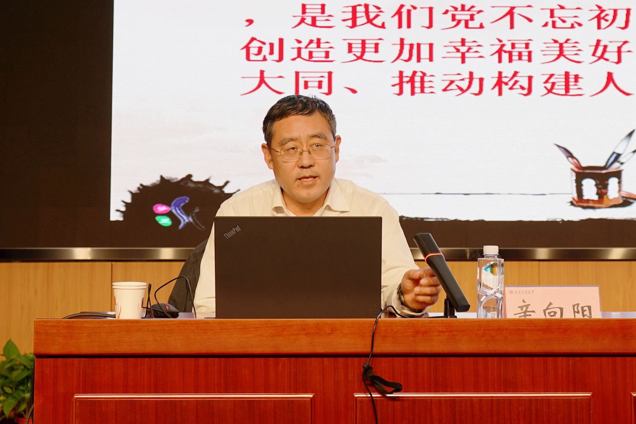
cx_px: 318
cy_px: 212
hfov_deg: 54.4
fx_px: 618
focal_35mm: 35
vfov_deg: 37.9
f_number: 3.5
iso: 100
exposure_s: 1/60
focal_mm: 35
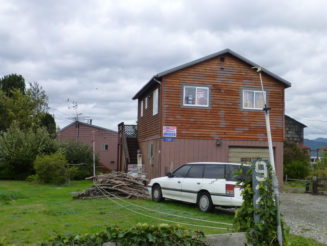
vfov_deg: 35.1
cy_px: 123
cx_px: 164
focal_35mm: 41
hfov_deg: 45.8
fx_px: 387
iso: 160
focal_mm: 7.4
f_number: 3.9
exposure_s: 1/400
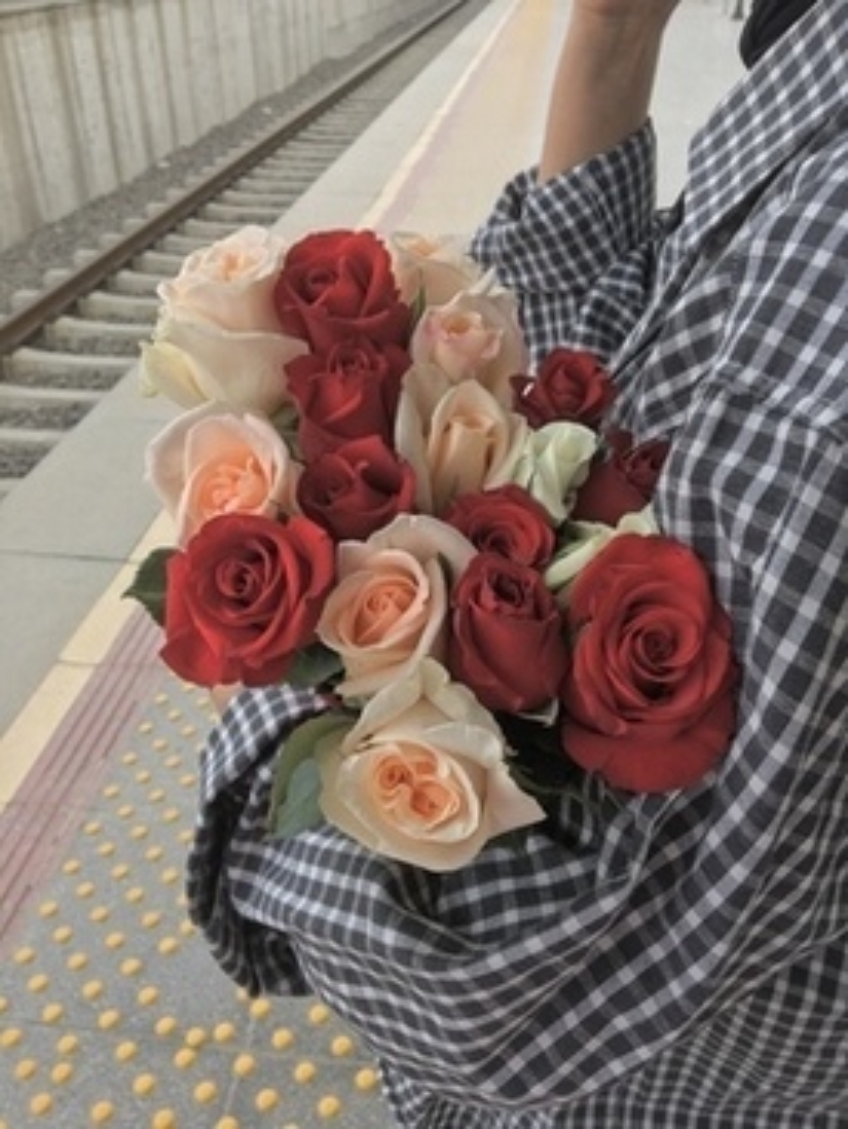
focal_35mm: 29
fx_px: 946
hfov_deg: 48.3
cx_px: 424
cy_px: 564
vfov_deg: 61.6
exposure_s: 1/299
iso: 25
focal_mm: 4.15
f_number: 2.2
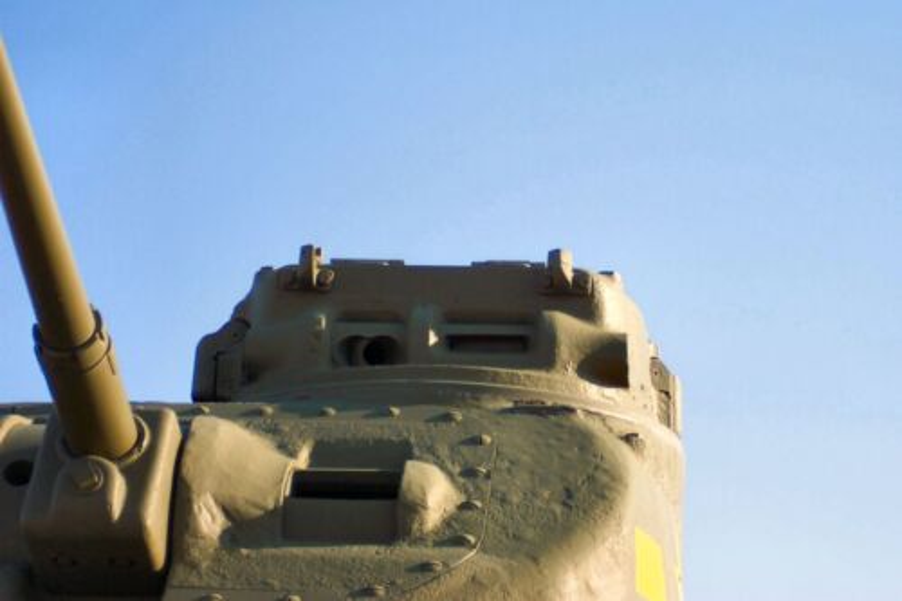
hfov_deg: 18.0
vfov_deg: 12.0
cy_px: 300
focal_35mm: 114
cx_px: 451
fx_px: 2855
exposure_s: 1/350
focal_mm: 24
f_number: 4.8
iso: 120
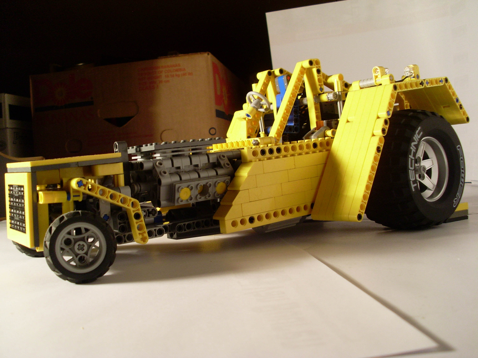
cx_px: 239
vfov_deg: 37.7
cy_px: 179
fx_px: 525
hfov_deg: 49.0
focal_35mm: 38
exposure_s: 1/90
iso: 100
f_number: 3
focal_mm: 6.3
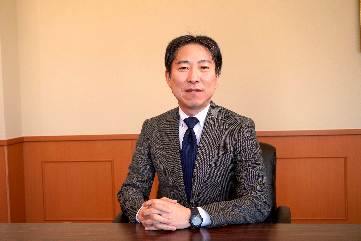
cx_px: 180
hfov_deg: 42.3
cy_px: 120
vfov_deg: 28.9
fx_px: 466
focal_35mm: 46
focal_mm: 31
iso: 500
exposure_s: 1/160
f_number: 5
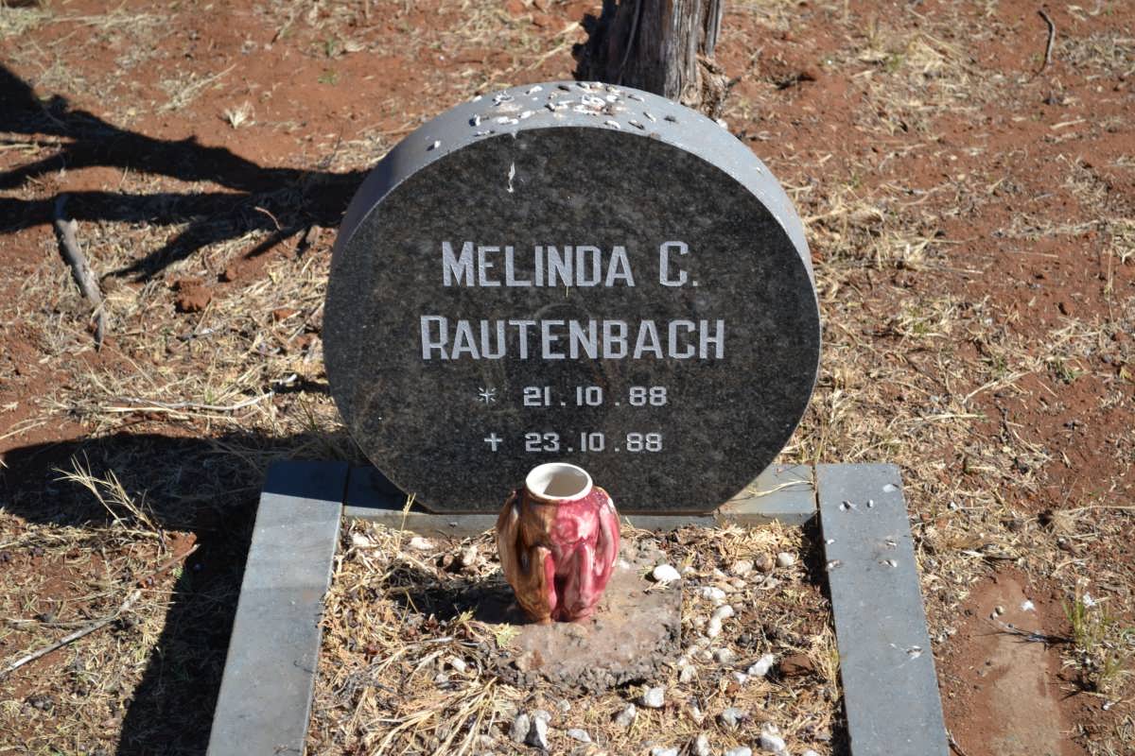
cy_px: 378
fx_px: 2601
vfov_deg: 16.6
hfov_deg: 24.6
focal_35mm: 82
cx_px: 568
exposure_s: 1/125
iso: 125
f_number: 5.6
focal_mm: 55
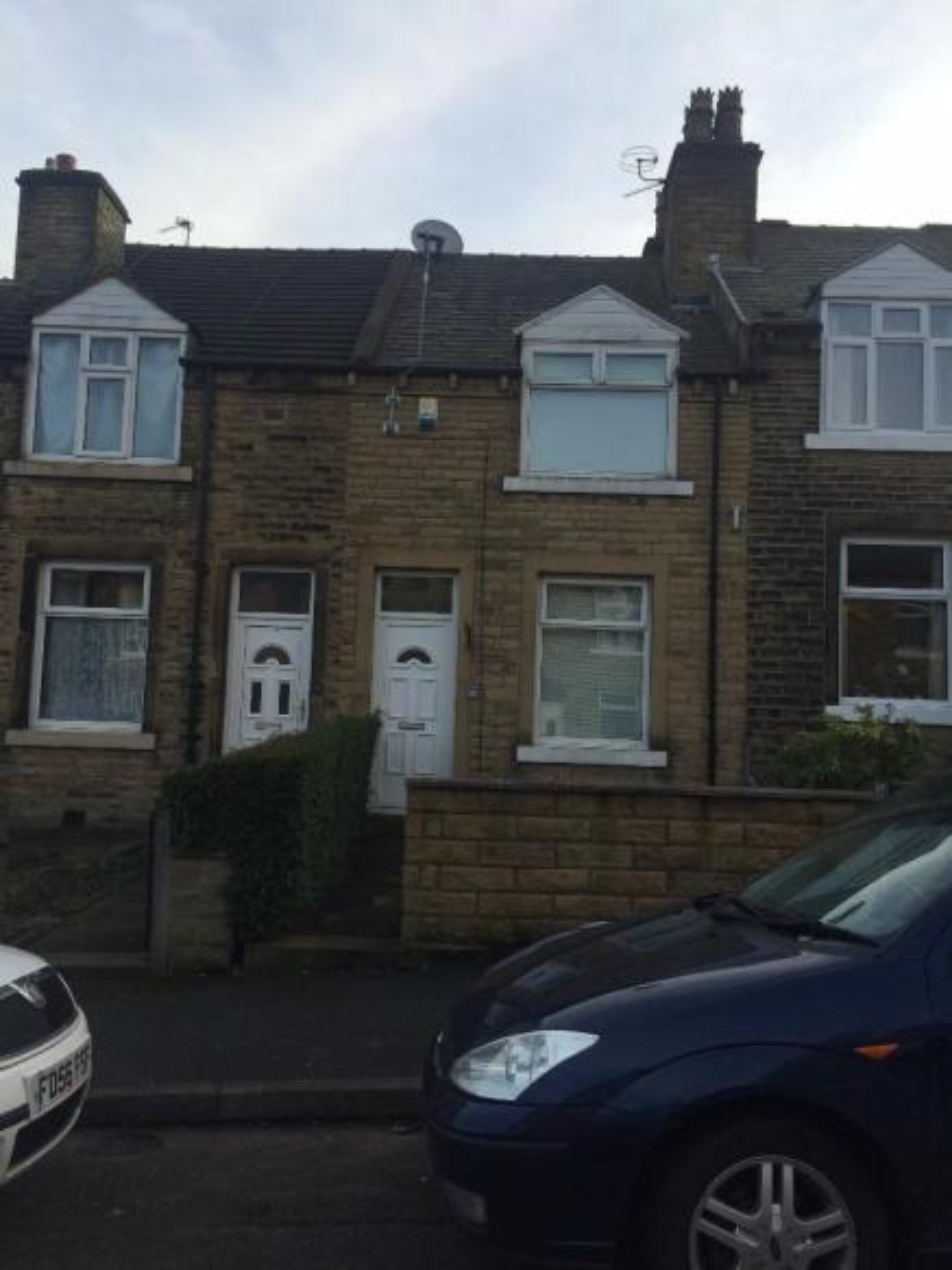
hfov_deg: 48.2
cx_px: 476
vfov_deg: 61.7
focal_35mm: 29
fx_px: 1064
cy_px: 635
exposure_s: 1/855
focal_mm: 4.15
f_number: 2.2
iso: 32
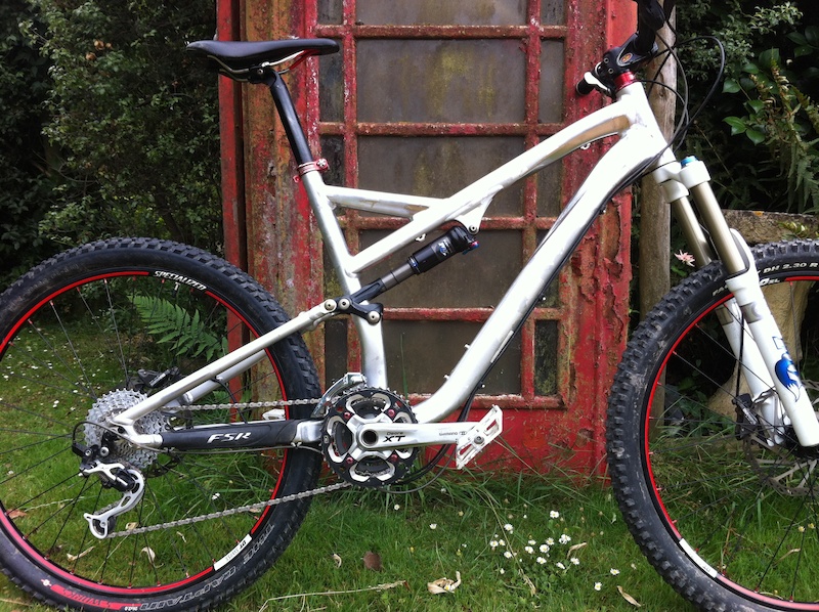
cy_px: 306
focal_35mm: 35
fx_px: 827
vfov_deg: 40.6
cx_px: 410
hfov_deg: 52.7
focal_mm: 3.85
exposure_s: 1/230
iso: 80
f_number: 2.8
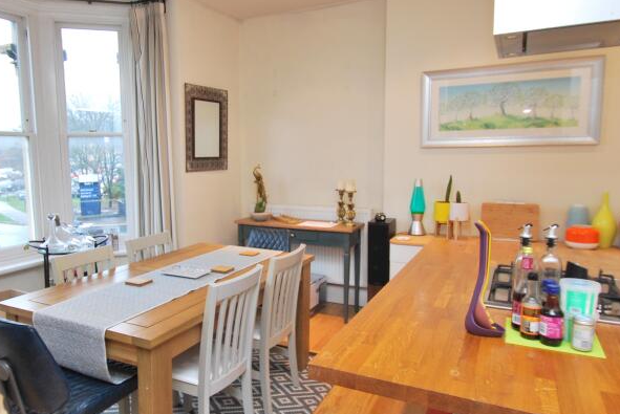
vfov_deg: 49.6
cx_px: 239
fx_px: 448
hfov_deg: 68.5
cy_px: 202
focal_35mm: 26
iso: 320
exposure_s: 1/30
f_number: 3.5
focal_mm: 10
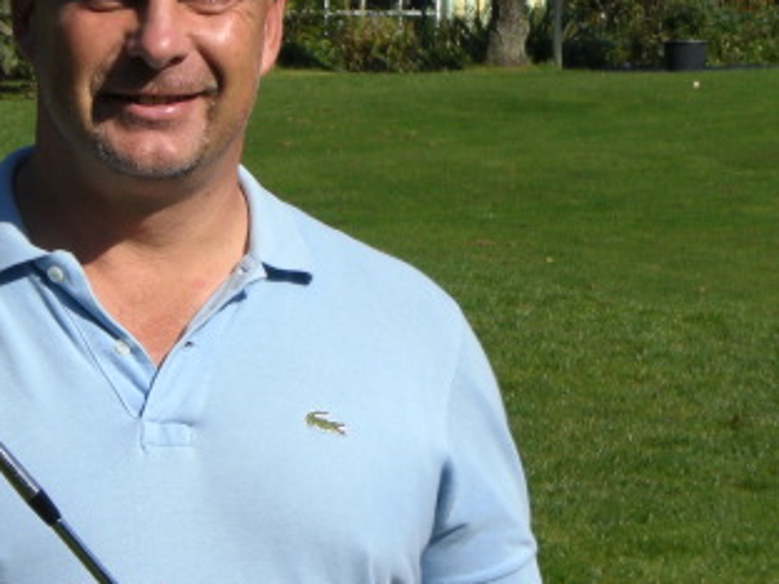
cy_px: 262
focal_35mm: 205
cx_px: 62
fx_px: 4613
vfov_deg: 7.2
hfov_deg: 9.6
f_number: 5.4
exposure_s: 1/320
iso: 50
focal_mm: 16.51
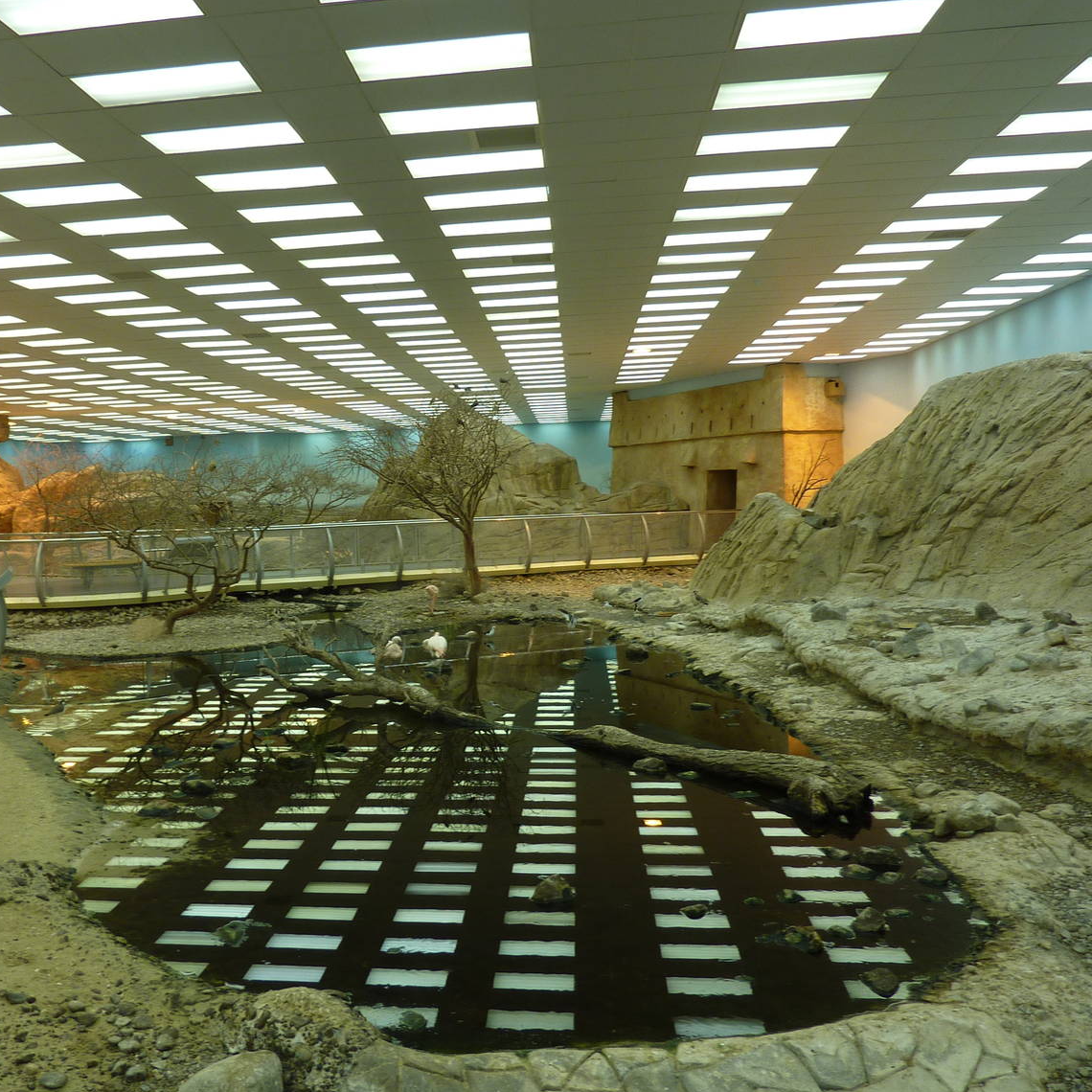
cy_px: 551
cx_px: 402
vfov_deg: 52.5
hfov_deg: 51.9
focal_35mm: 31
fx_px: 1106
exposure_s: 1/30
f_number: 3.3
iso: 80
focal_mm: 4.1
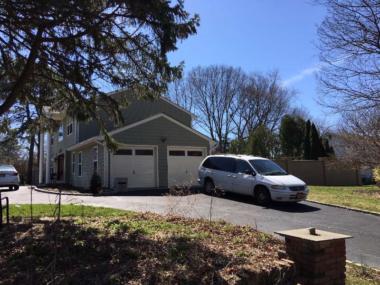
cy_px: 142
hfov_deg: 61.7
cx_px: 190
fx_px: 318
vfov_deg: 48.2
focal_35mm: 29
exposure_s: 1/1202
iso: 25
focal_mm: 4.15
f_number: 2.2
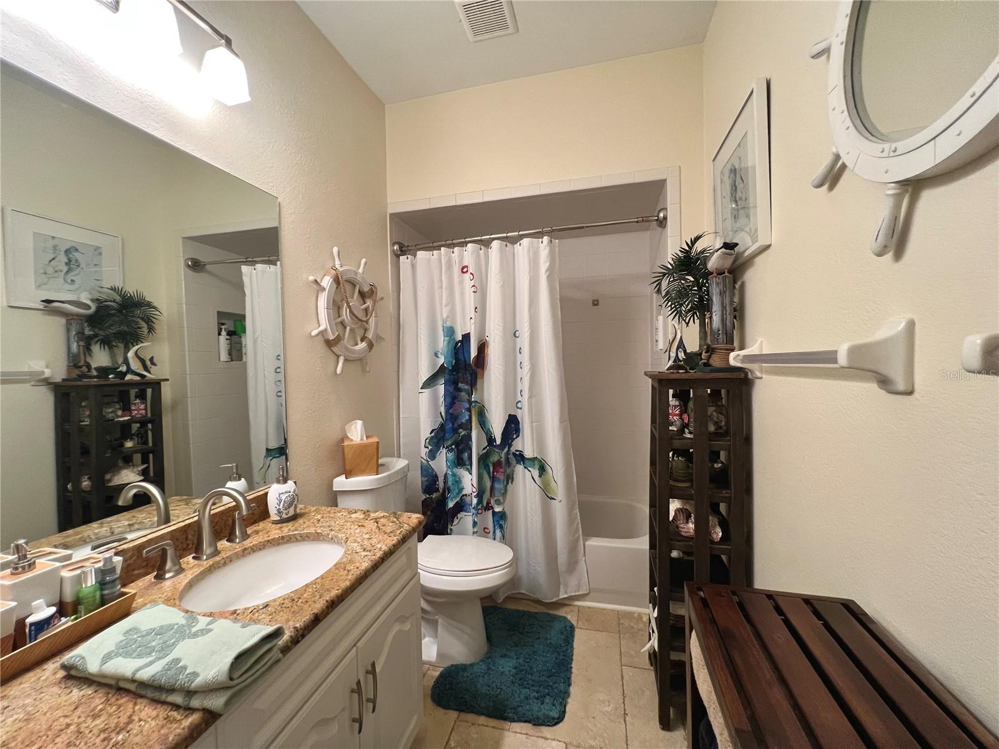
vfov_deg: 89.9
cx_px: 500
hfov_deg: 106.2
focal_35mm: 13
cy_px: 374
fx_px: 375
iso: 200
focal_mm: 1.57
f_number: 1.8
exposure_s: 1/60
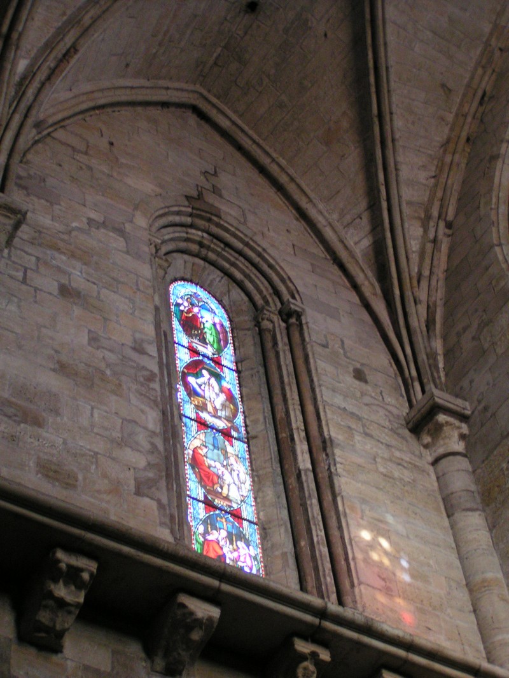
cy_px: 339
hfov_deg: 19.6
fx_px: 1471
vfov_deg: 26.0
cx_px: 254
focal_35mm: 75
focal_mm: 11.5
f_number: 3.2
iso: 200
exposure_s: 1/6
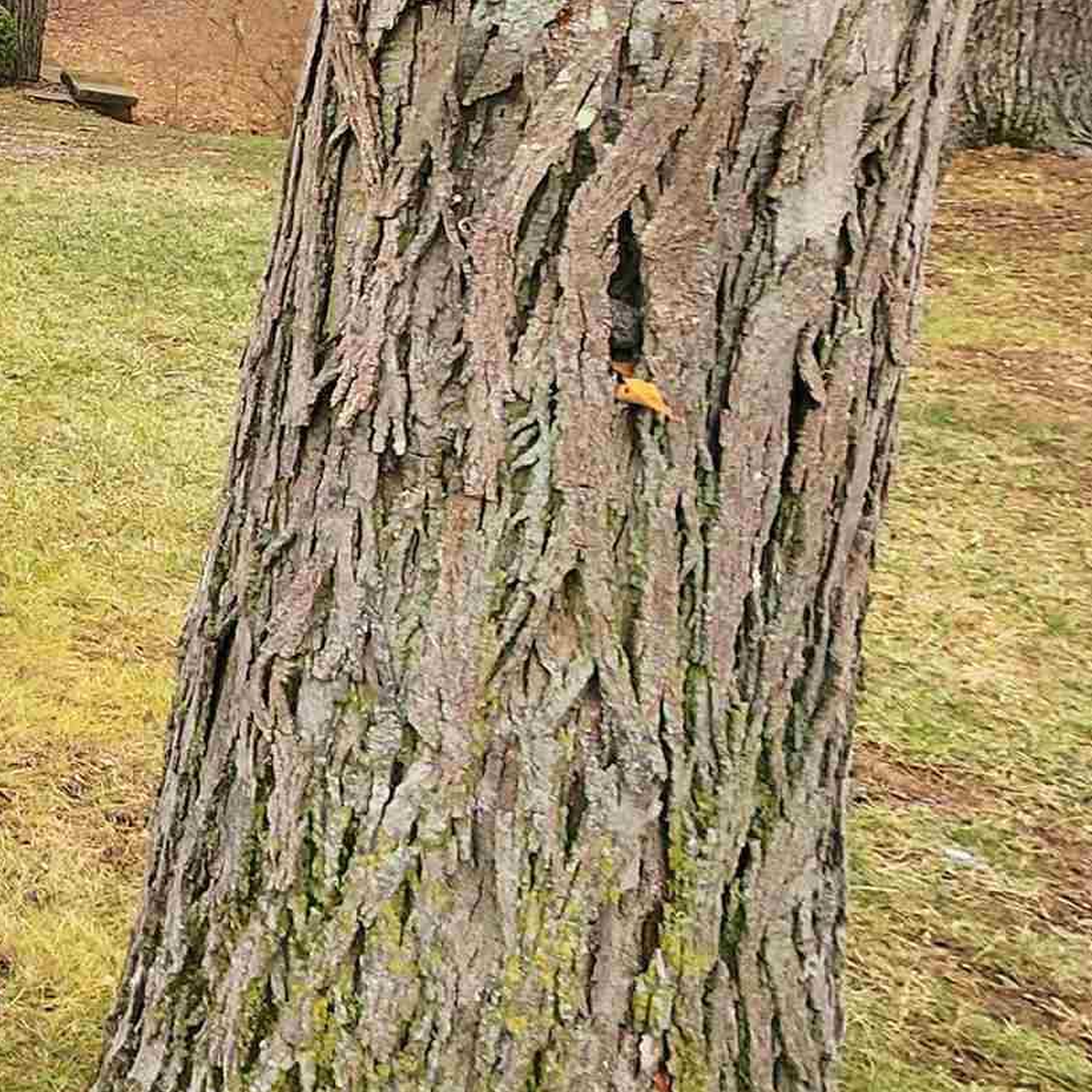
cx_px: -920
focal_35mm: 43
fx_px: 1535
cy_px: -3
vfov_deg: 35.4
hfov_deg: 21.7
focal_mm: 2.2
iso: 50
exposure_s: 1/455
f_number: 2.2
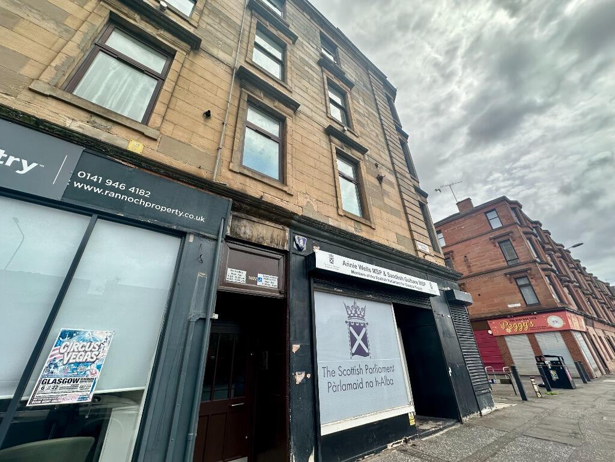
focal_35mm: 14
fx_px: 249
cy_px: 231
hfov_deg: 102.1
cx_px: 308
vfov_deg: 85.7
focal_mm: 2.22
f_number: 2.2
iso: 50
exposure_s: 1/947
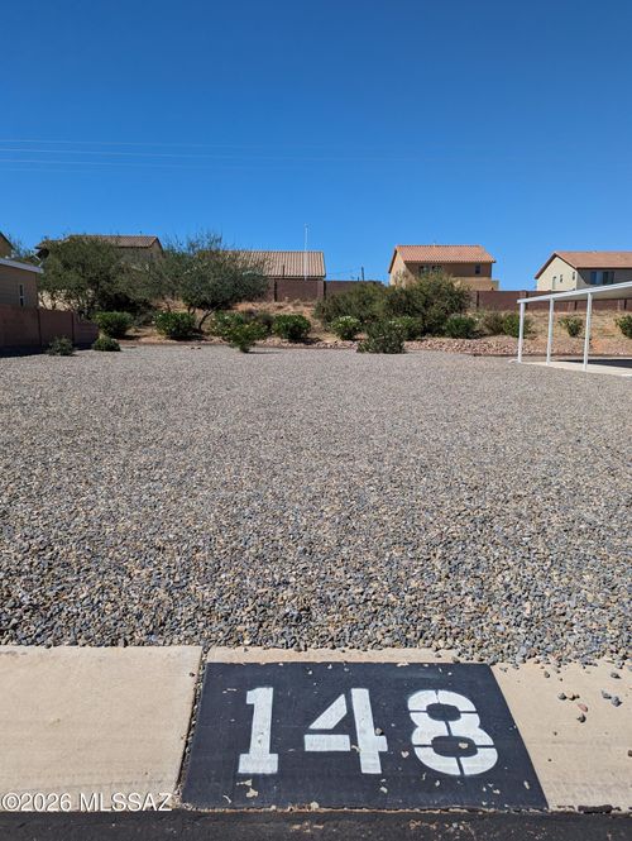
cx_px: 316
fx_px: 583
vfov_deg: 71.5
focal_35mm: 24
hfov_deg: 56.9
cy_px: 420
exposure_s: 1/3236
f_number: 1.85
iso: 38
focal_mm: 6.81
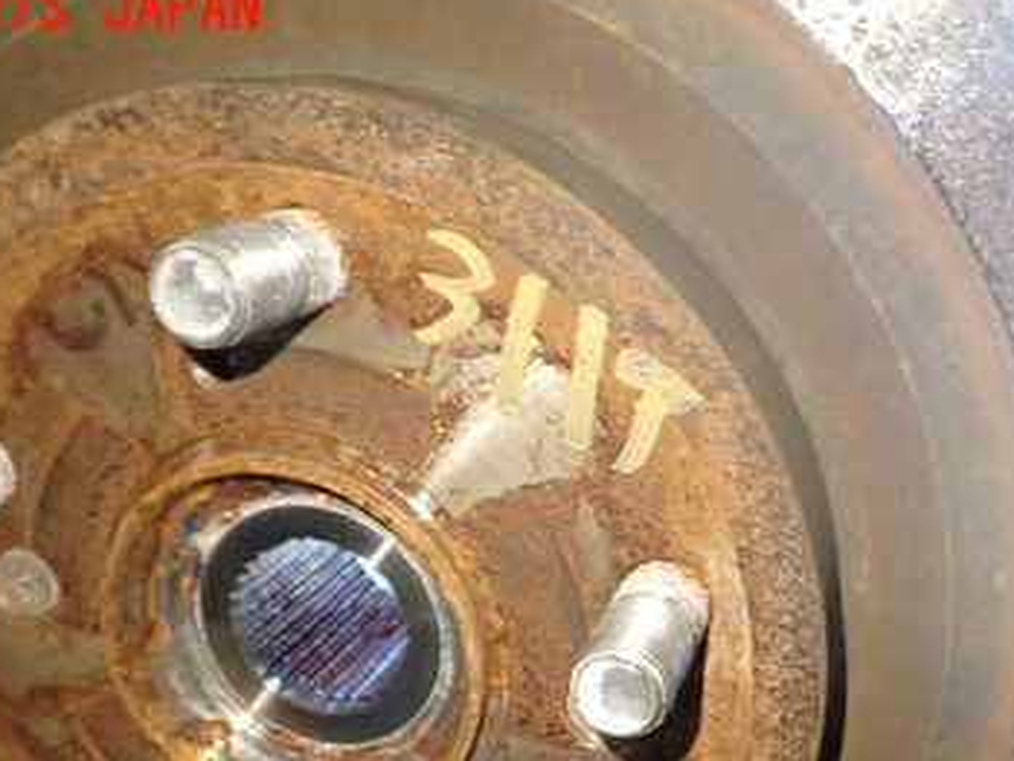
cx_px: 604
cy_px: 627
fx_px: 1260
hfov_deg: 43.6
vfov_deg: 32.5
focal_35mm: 43
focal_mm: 4.5
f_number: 2
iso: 400
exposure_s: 1/30
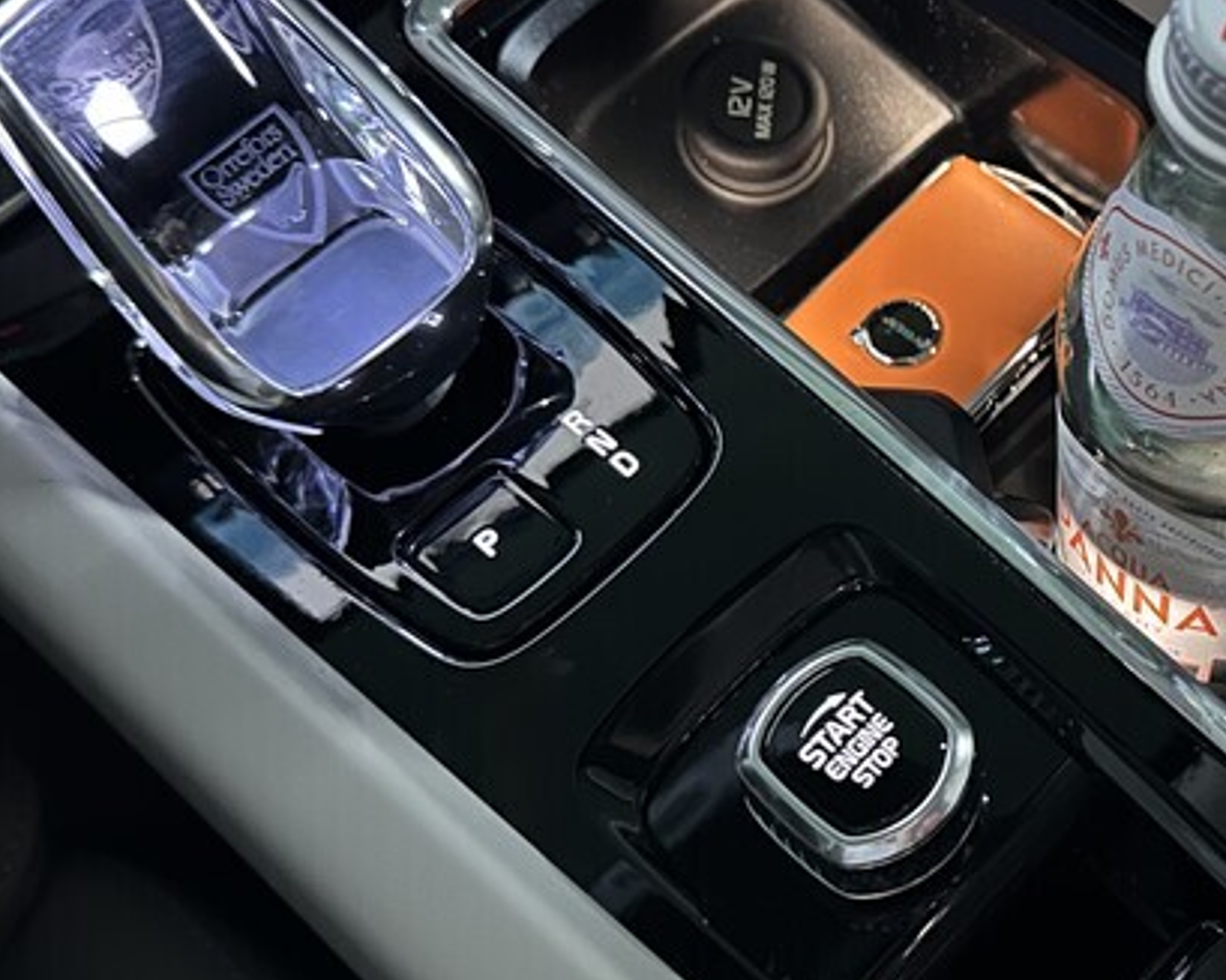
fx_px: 1995
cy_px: 393
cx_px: 998
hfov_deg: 33.1
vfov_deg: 27.5
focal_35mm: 55
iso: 1250
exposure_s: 1/9
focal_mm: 6.86
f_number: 1.78
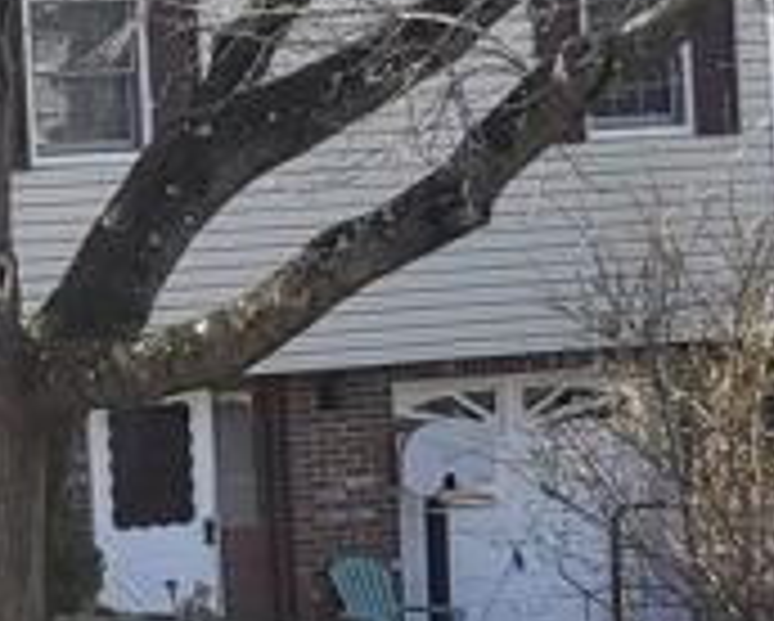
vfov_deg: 14.6
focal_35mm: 106
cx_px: -14
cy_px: 279
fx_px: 2431
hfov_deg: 17.6
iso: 50
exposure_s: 1/593
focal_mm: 4.3
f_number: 2.4
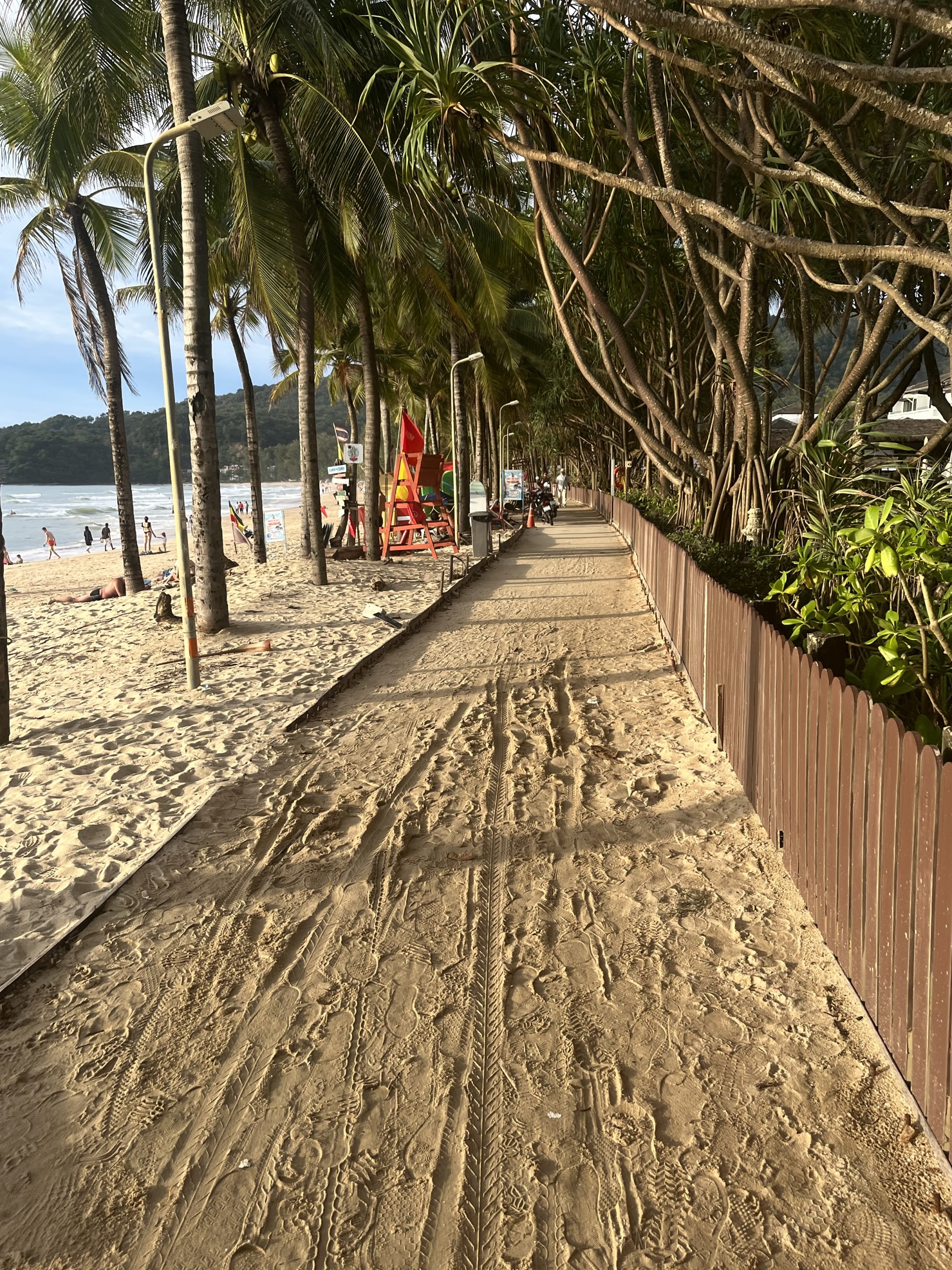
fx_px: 990
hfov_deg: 51.3
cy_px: 627
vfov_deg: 65.3
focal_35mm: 27
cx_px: 492
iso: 50
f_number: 1.6
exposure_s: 1/871
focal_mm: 5.1
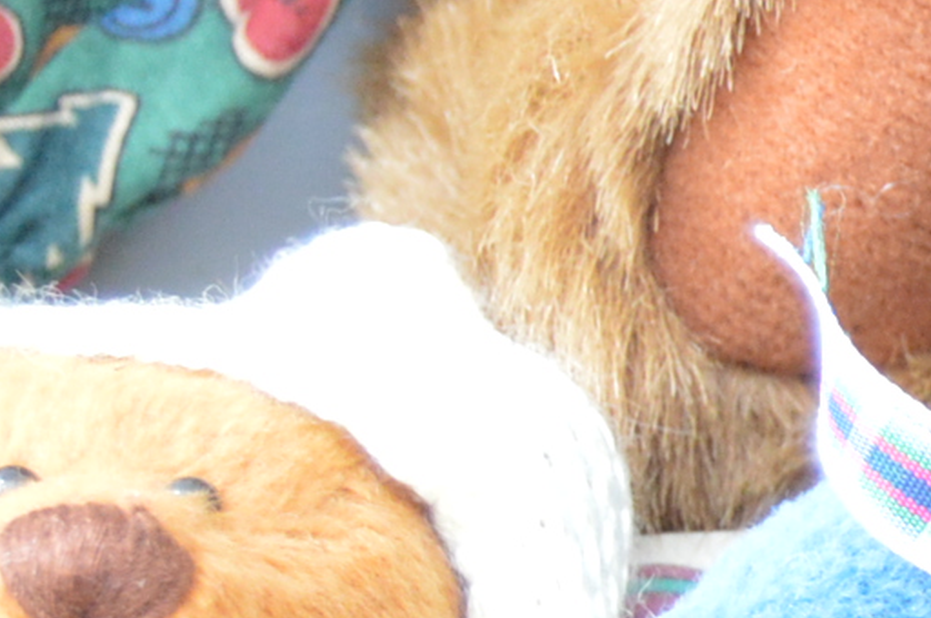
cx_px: 2200
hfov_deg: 6.9
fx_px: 7284
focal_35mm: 282
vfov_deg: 4.8
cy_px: 780
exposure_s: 1/60
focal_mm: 32
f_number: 4.5
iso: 1400
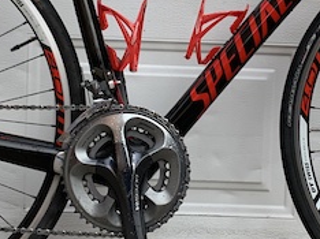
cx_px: 201
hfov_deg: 22.0
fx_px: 822
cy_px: 49
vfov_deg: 16.5
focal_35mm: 89
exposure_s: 1/437
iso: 25
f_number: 1.8
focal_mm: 4.25
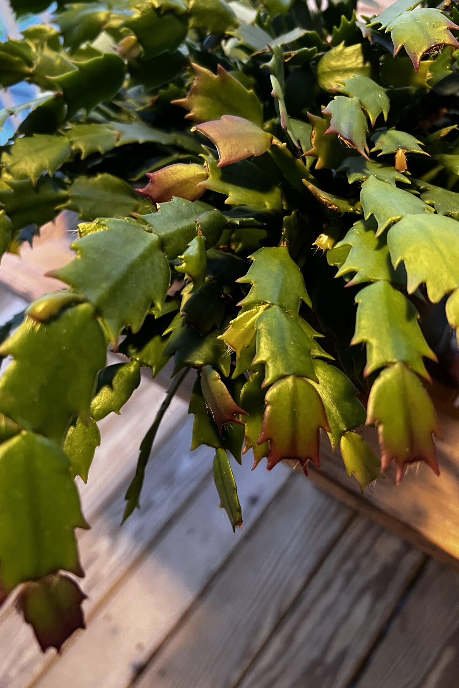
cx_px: 218
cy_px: 342
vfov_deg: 65.5
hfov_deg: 46.4
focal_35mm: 28
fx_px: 535
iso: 500
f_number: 1.5
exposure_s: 1/40
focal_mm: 5.7
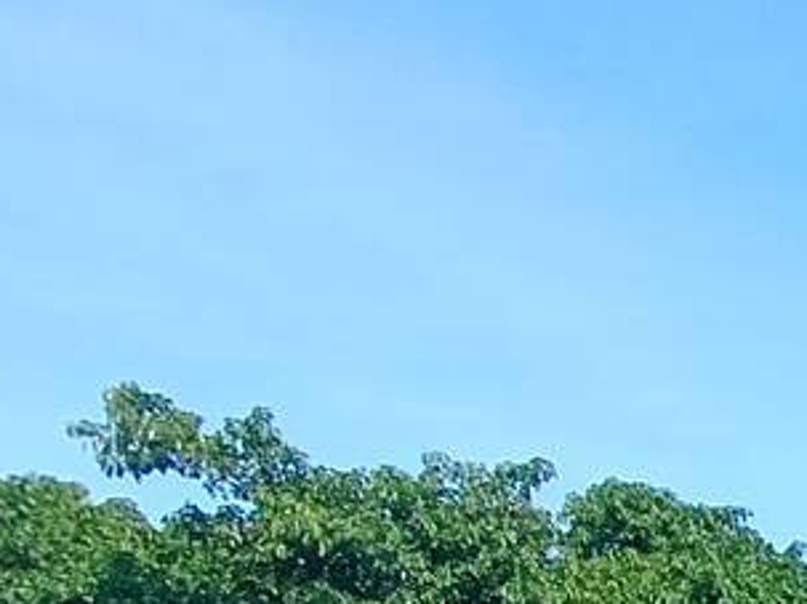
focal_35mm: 76
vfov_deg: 16.4
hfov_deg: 16.2
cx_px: 1800
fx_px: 1771
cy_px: 1072
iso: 50
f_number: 2.2
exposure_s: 1/607
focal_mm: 1.65
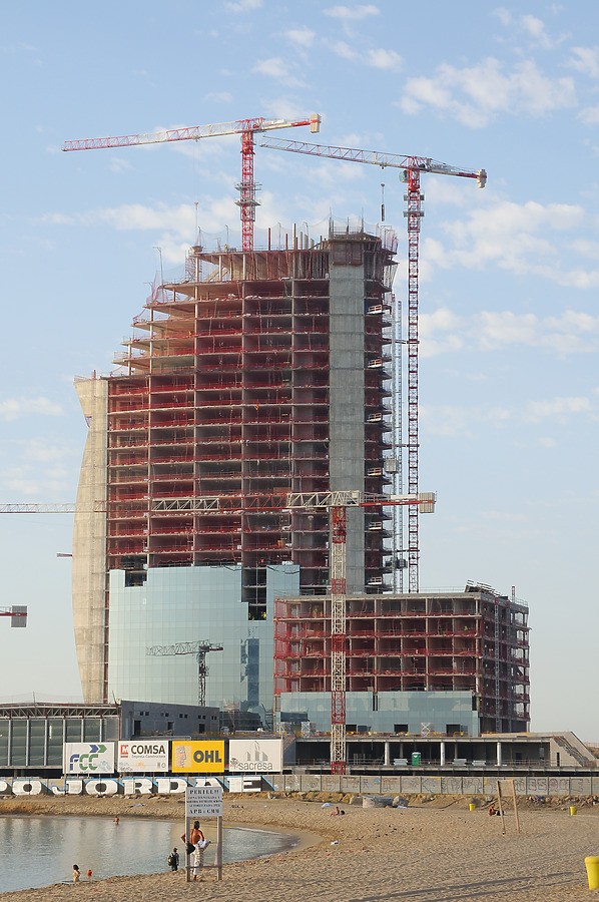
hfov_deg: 14.0
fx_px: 2439
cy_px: 451
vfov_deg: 20.9
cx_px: 300
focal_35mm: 98
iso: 200
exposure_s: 1/320
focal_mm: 65
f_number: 9
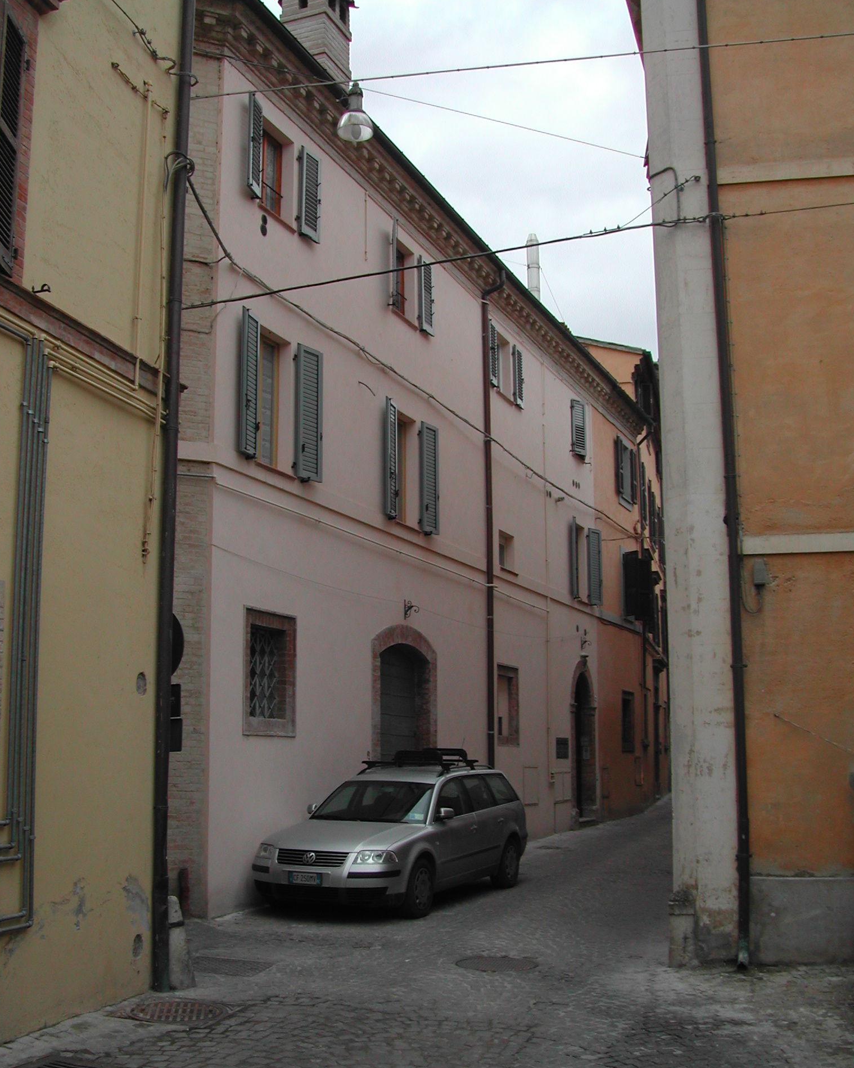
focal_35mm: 40
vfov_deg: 45.8
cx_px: 423
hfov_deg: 37.3
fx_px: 1264
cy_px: 569
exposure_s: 1/436
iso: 100
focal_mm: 8
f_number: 2.8
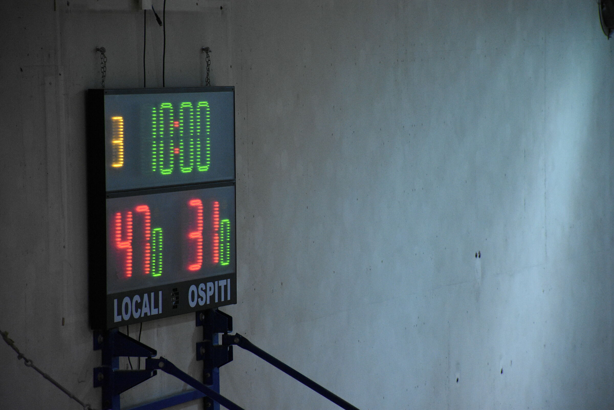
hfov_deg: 9.8
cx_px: 307
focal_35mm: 210
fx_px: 3581
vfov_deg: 6.5
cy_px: 205
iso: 5000
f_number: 5.6
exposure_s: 1/250
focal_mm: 140
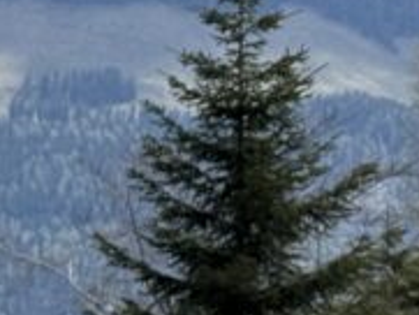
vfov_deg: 5.5
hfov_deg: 6.9
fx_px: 3282
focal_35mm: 271
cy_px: -30
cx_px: -560
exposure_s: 1/5848
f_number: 1.78
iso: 64
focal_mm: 6.76
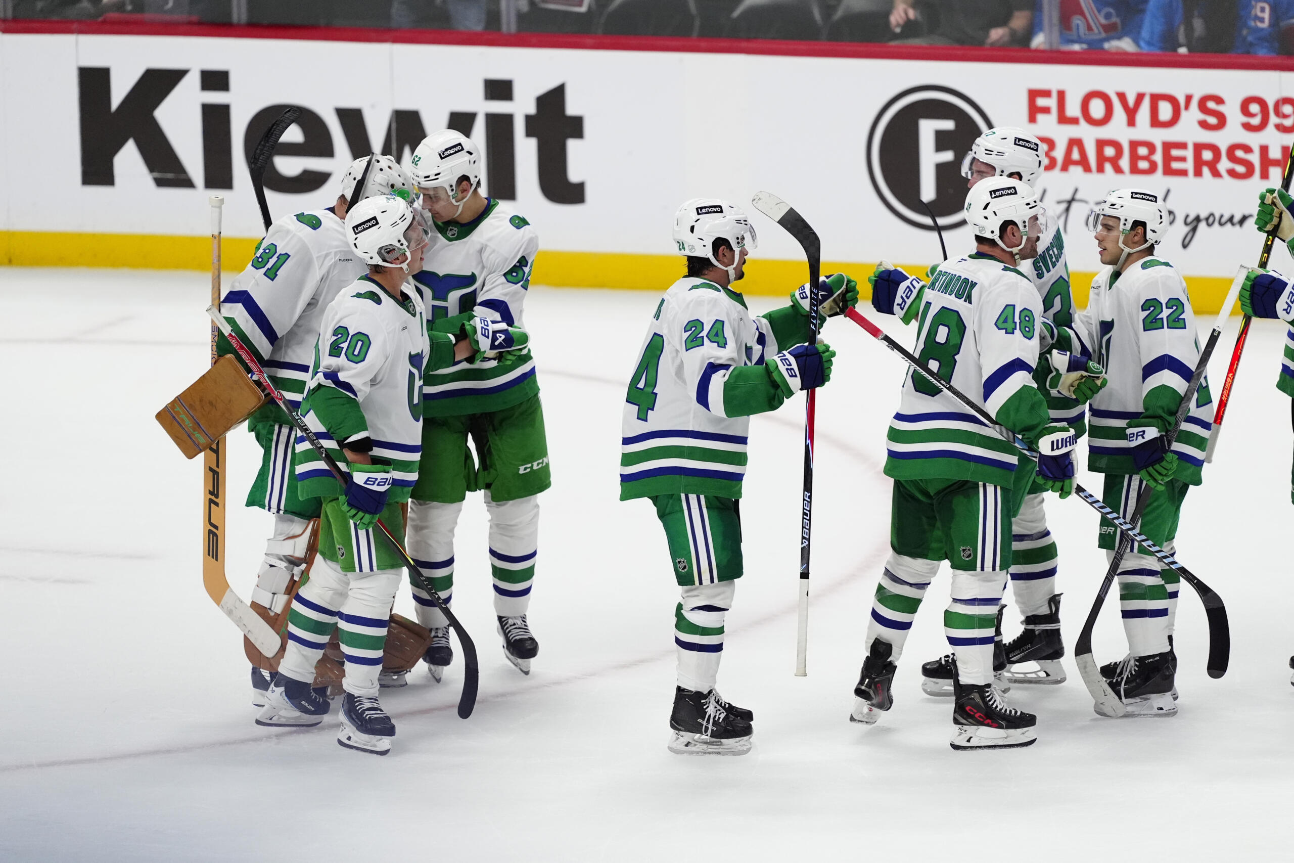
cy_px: 432
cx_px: 647
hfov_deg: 6.9
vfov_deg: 4.6
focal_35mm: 300
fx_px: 10783
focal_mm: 300
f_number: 3.2
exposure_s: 1/3200
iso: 4000
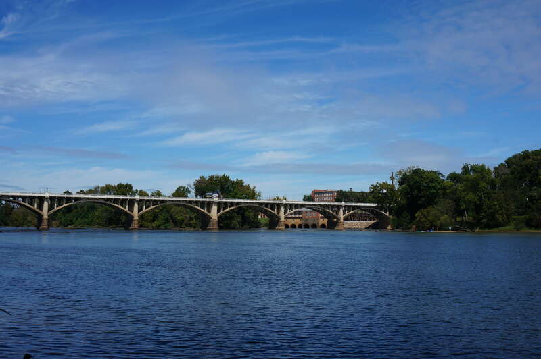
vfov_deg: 35.4
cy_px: 180
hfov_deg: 51.3
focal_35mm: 38
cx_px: 270
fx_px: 563
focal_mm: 25
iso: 100
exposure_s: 1/160
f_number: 13
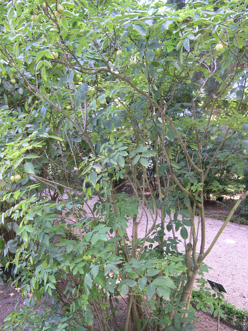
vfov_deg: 49.0
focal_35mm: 38
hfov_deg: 37.7
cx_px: 124
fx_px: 363
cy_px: 166
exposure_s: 1/37
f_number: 2.8
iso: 100
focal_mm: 8
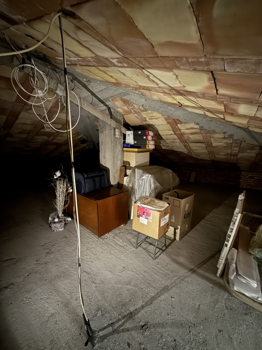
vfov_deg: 102.1
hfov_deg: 85.7
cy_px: 175
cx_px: 131
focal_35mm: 14
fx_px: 141
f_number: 2.2
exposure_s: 1/8
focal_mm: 2.22
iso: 1600
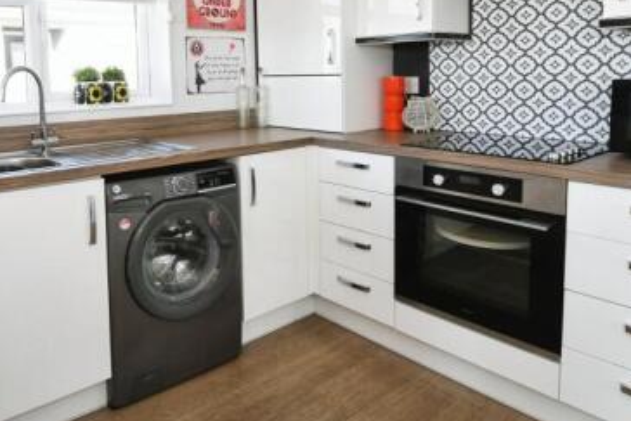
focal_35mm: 27
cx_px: 221
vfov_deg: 47.1
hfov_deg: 65.9
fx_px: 473
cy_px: 134
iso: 800
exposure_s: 1/100
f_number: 7.1
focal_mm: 10
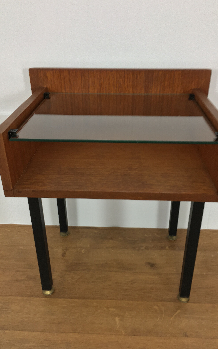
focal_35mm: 31
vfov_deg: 61.2
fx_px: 295
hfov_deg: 40.6
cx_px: 111
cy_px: 174
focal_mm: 4.15
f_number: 2.2
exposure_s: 1/33
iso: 50
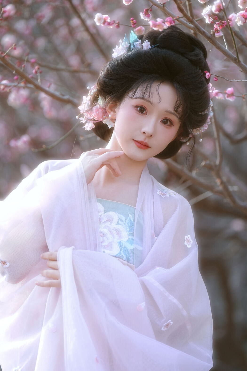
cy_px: 186
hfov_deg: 9.2
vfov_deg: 13.8
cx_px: 124
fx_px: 1533
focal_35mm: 149
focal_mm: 149
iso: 200
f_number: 2.8
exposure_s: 1/200
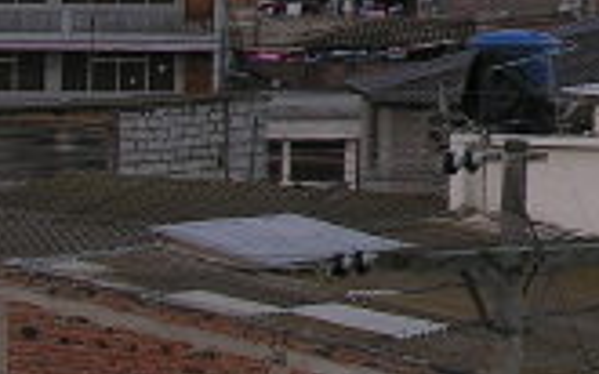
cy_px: 4
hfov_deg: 6.2
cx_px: 1129
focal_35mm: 333
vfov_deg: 3.9
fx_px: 5434
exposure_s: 1/63
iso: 50
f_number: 4.5
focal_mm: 15
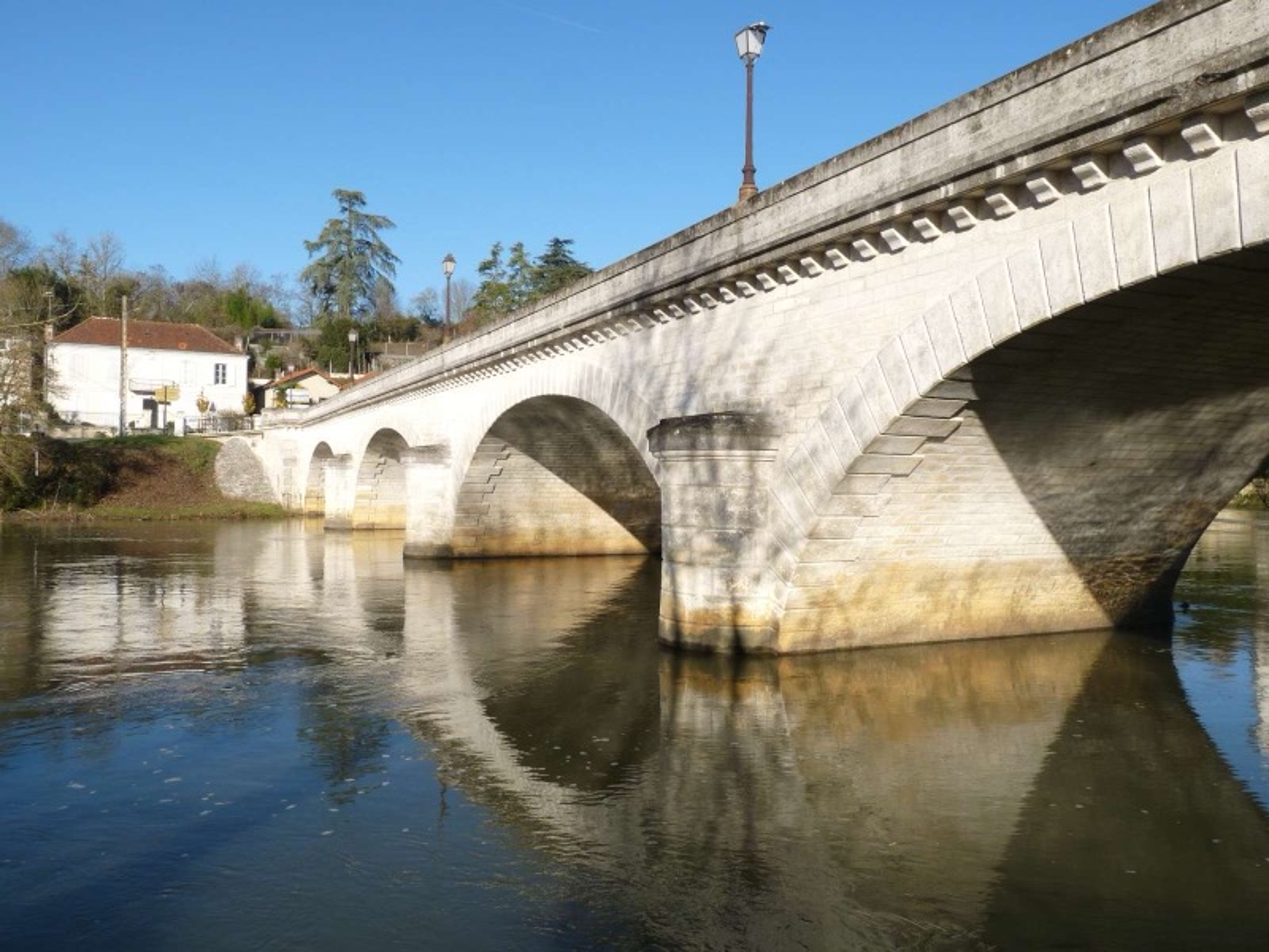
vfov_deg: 51.4
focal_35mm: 27
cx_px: 634
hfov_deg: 65.3
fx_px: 990
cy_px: 476
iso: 100
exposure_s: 1/400
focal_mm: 4.8
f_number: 5.6
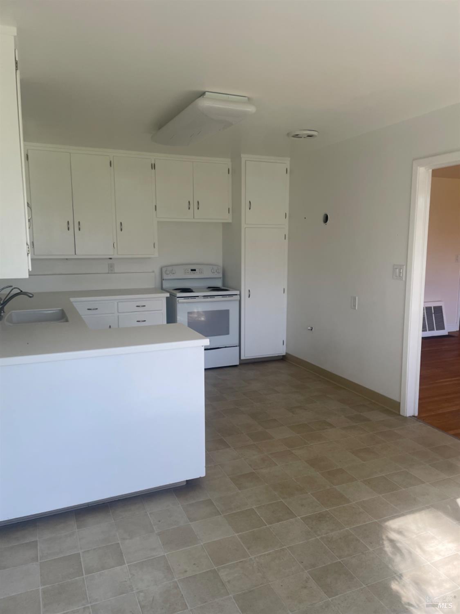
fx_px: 461
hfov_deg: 53.1
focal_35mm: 26
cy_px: 307
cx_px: 230
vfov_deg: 67.3
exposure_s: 1/121
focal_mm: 4.2
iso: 50
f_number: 1.6
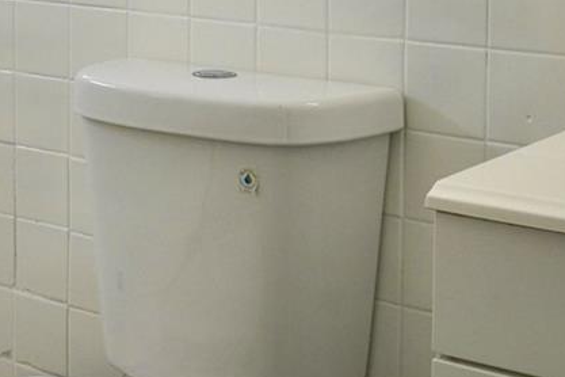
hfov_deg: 20.7
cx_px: 148
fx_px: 1537
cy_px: -84
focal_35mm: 98
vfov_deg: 13.6
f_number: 4
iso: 400
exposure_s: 1/160
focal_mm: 17
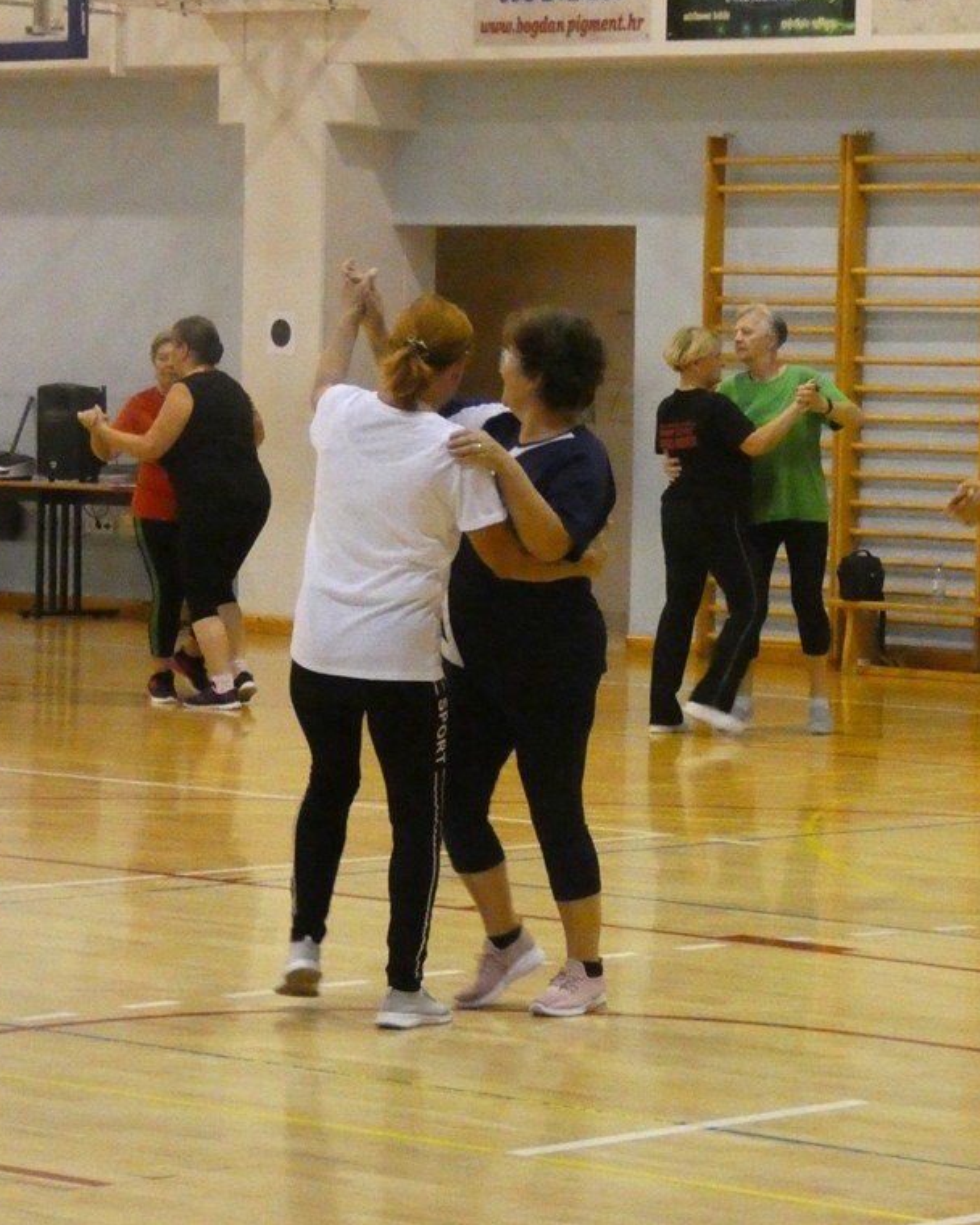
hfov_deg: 11.1
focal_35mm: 138
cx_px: 801
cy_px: 609
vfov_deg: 14.0
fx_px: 5003
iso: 3200
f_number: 4.9
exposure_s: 1/100
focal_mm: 18.8
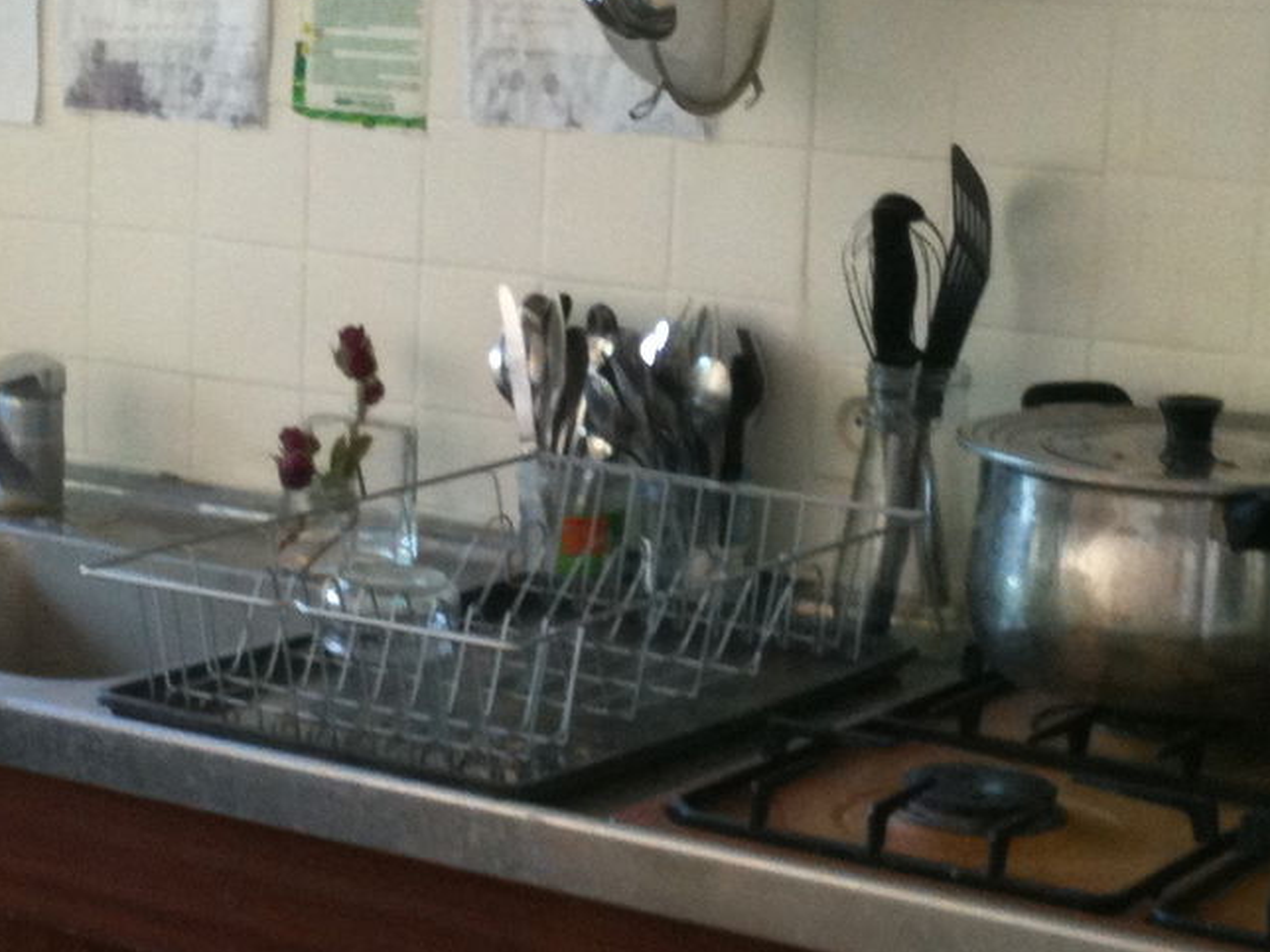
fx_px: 3192
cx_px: 499
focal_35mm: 87
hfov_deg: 22.5
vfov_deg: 17.0
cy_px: 463
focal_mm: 3.85
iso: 160
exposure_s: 1/15
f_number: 2.8
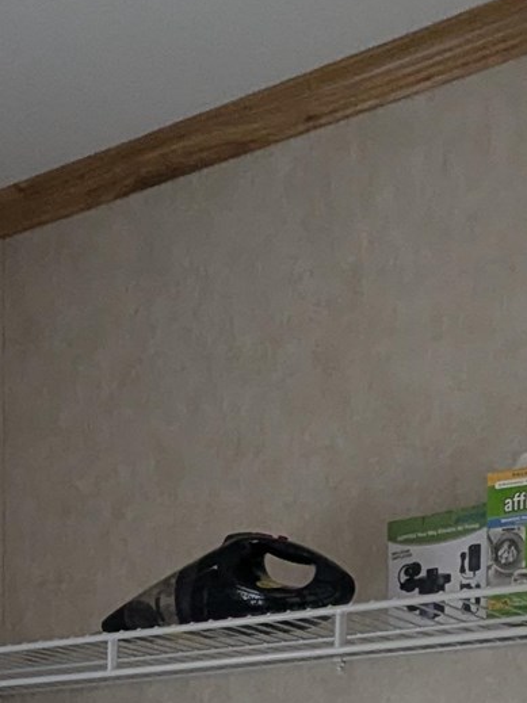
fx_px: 1442
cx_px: 141
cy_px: 956
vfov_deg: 23.6
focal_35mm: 71
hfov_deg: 20.6
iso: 135
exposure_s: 1/60
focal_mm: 2.35
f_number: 2.2
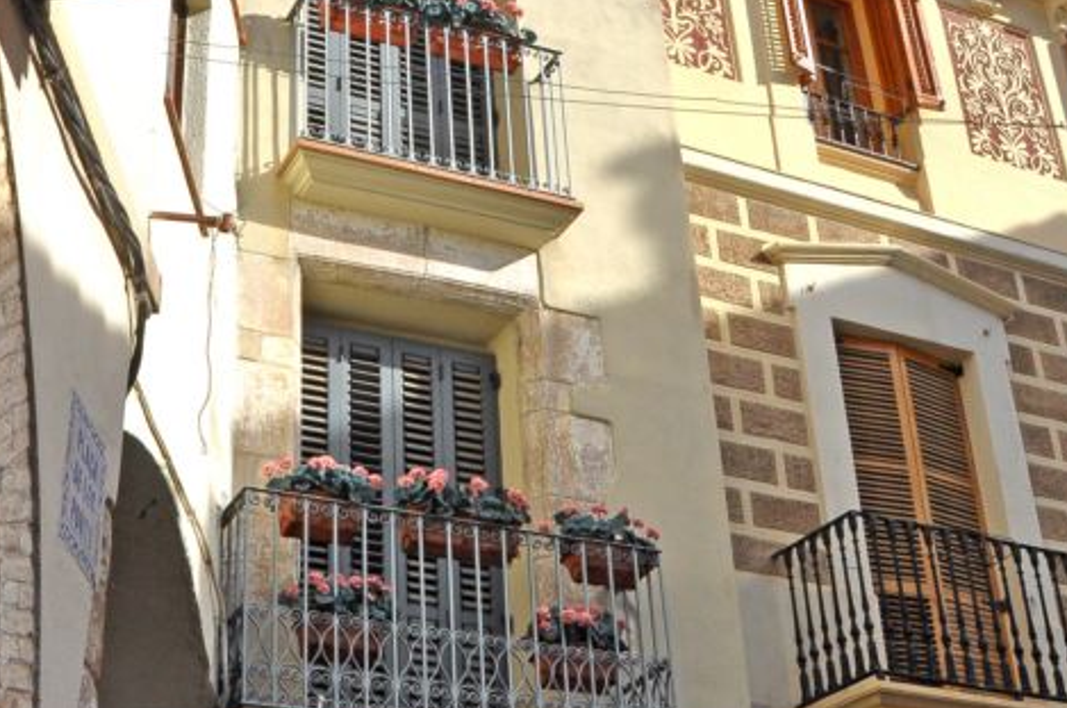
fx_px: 1746
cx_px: 334
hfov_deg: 33.6
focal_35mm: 59
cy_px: 164
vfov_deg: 22.7
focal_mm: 18
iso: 500
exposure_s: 1/500
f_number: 11
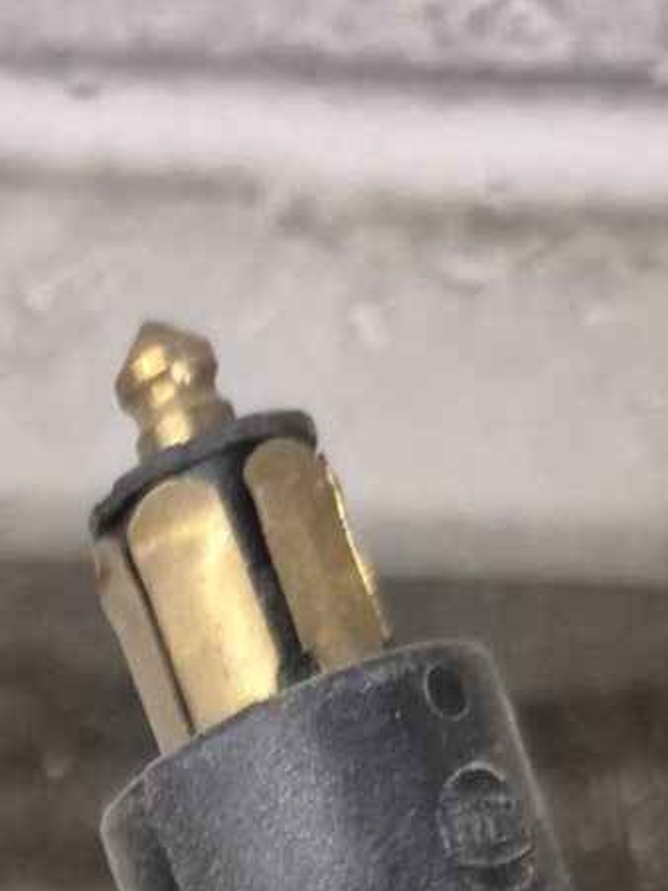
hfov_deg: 14.5
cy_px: 1891
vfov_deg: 15.2
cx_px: -174
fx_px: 2523
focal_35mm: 98
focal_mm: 5.4
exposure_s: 1/60
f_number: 1.8
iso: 1250
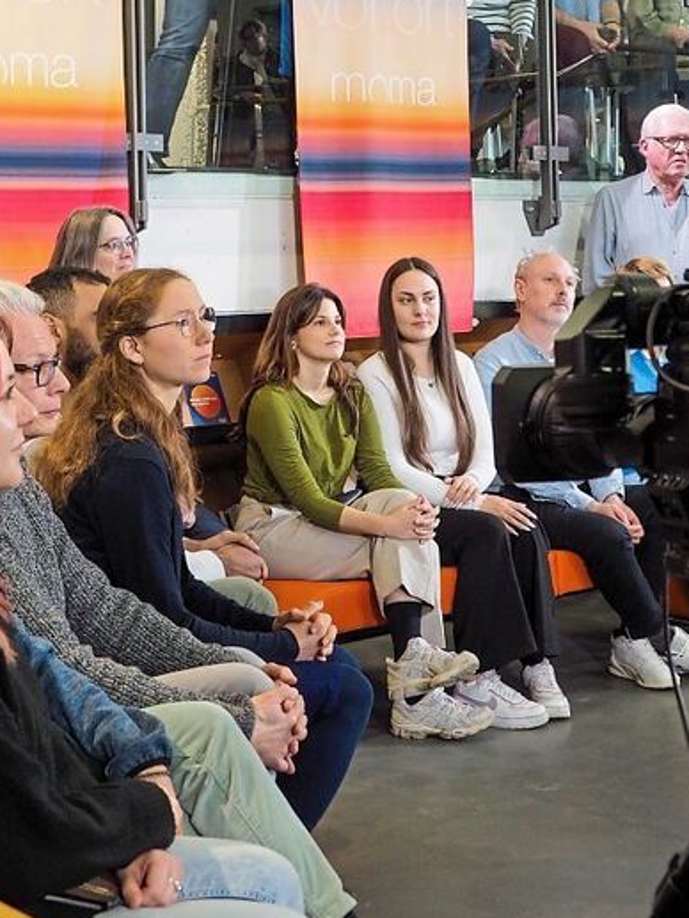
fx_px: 1724
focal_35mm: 65
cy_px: 250
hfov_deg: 22.5
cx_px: 254
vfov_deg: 29.4
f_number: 4
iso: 1600
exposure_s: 1/60
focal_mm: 21
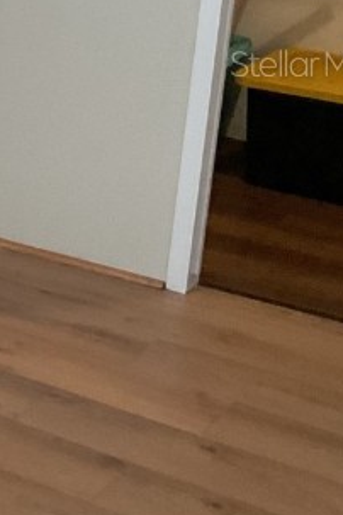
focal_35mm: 102
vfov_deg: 19.7
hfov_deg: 11.2
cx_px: -479
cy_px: 63
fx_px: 1458
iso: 160
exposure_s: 1/60
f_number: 1.8
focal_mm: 3
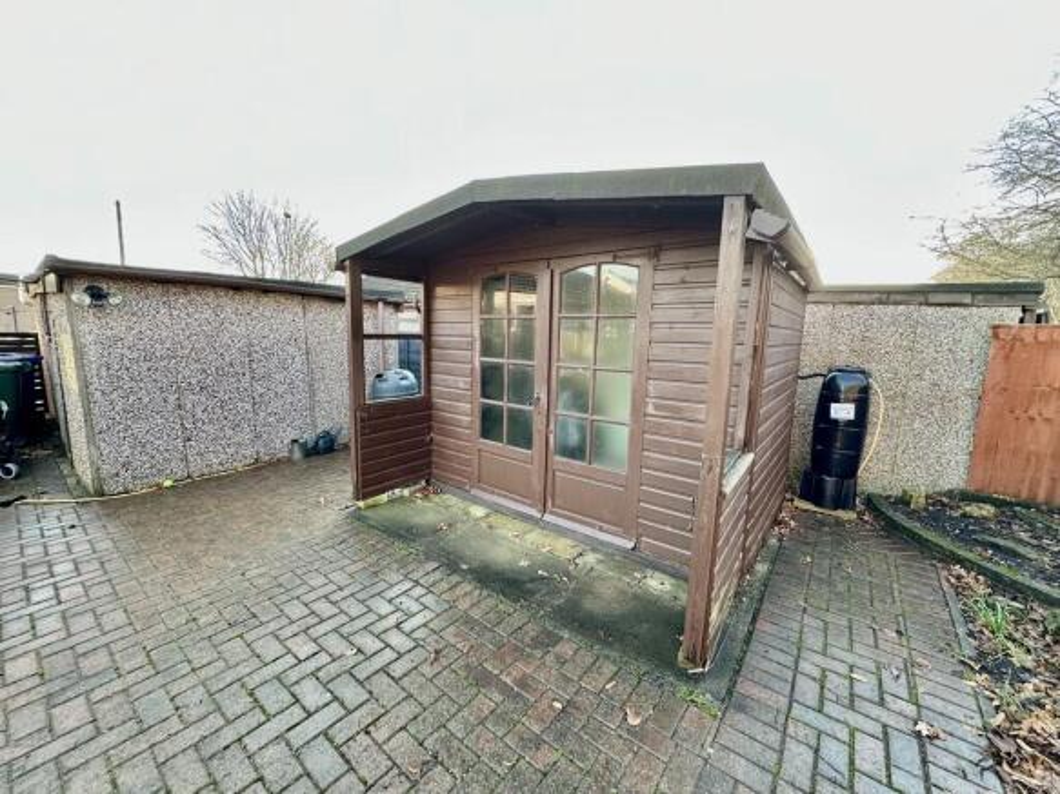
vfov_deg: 85.7
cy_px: 397
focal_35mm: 14
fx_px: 429
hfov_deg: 102.1
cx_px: 530
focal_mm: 2.22
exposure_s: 1/99
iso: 80
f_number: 2.2
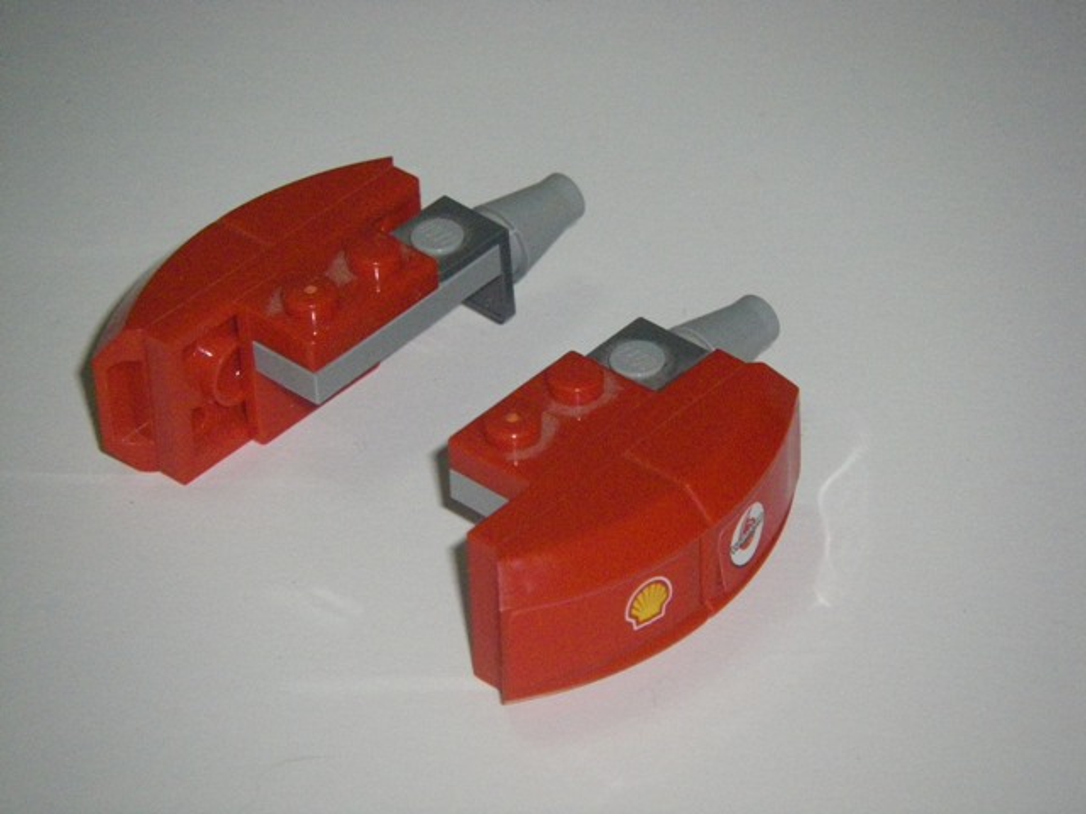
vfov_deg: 10.1
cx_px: 543
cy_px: 407
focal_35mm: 147
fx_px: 4612
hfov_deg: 13.4
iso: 800
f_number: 8.6
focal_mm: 24.2
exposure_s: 1/125
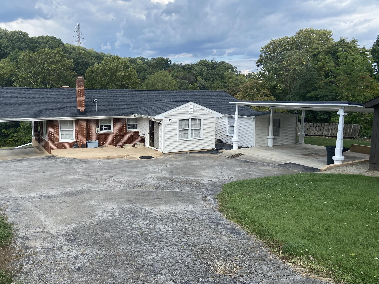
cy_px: 142
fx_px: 317
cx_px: 169
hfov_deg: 61.5
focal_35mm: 29
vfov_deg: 48.2
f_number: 1.8
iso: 32
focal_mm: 4.25
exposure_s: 1/1412
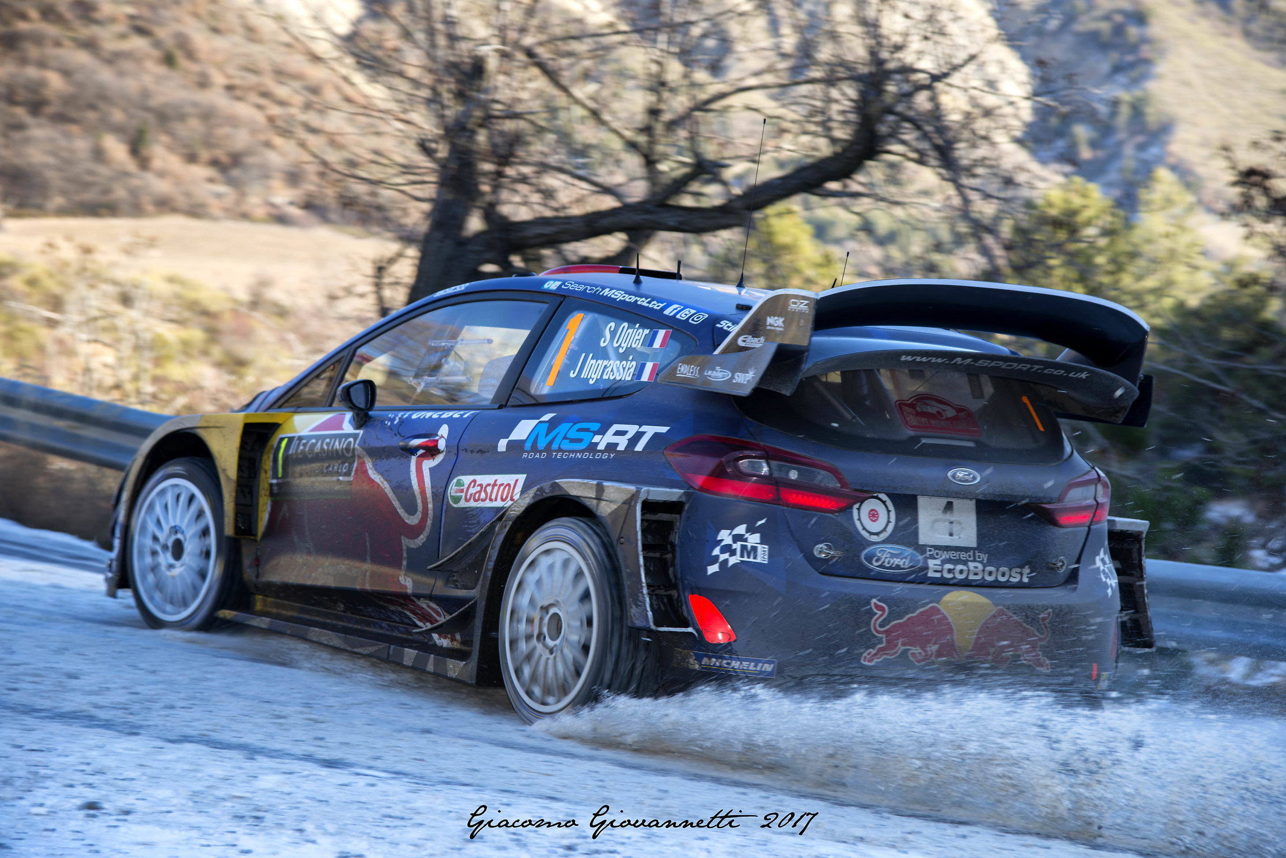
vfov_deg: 14.9
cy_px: 429
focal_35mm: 92
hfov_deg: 22.1
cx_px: 643
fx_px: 3287
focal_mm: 92
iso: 200
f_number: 5
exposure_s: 1/250
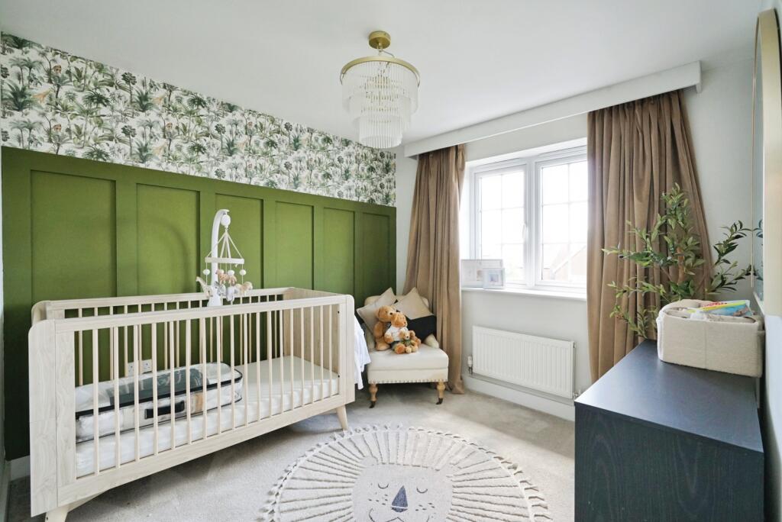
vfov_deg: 73.8
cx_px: 391
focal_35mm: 16
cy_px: 261
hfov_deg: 96.7
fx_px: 348
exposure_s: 1/100
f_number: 7.1
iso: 2000
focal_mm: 16
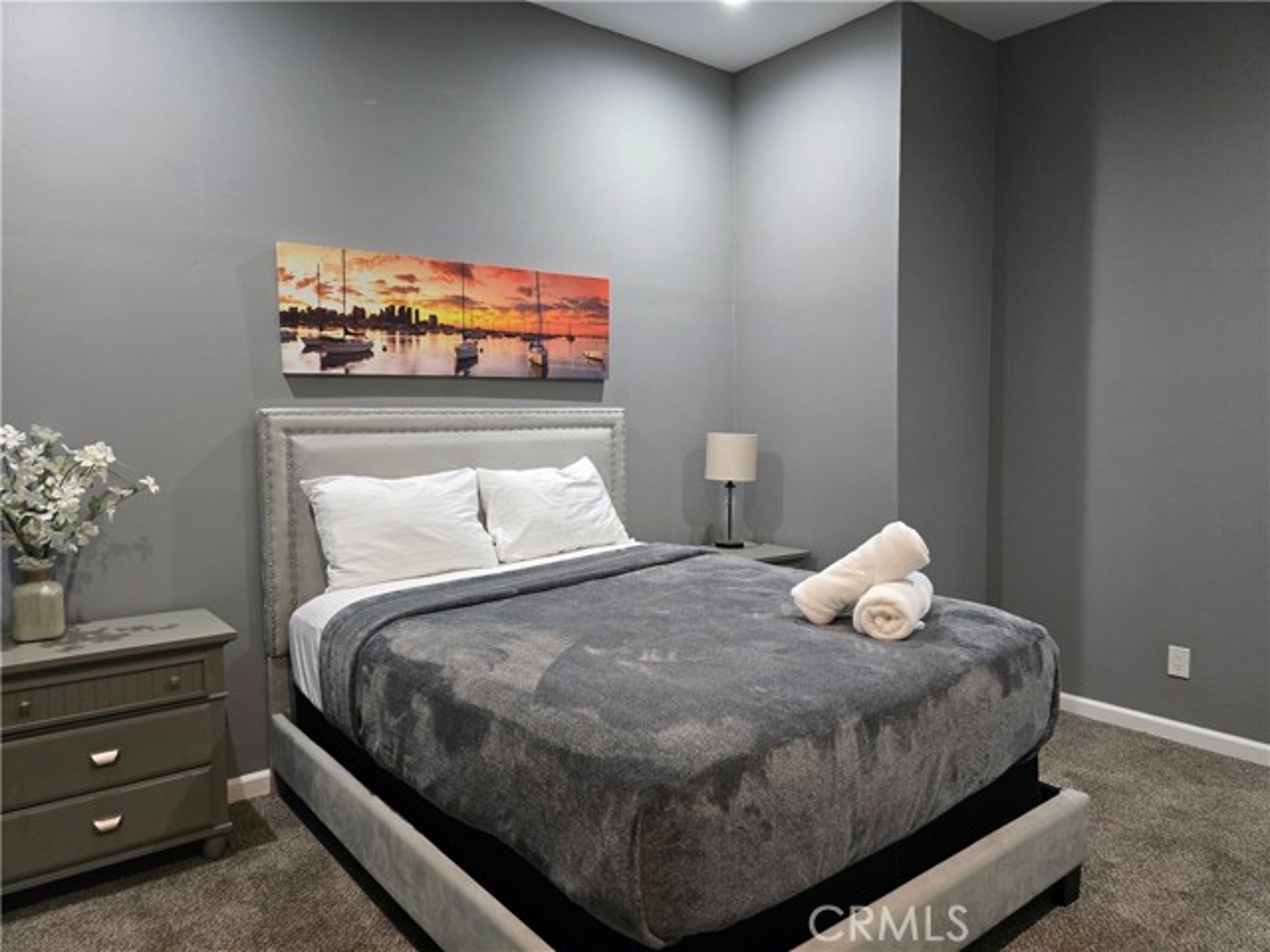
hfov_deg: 73.9
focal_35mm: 23
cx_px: 635
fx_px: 844
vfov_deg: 58.9
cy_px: 476
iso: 1000
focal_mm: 6.3
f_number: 1.7
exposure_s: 1/120
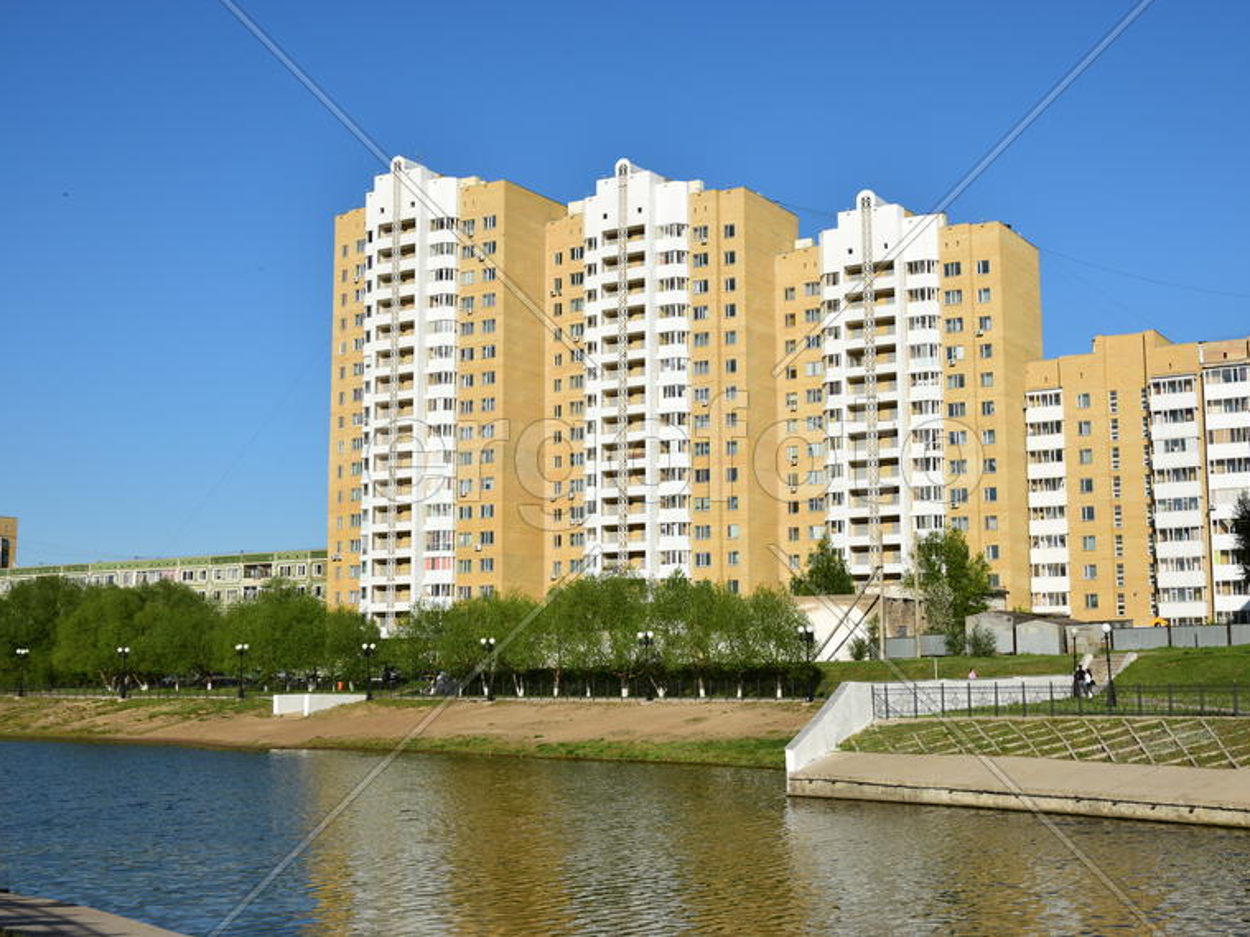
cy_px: 461
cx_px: 685
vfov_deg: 33.6
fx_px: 1553
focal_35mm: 43
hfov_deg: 43.8
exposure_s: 1/250
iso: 100
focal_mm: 26
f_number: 9
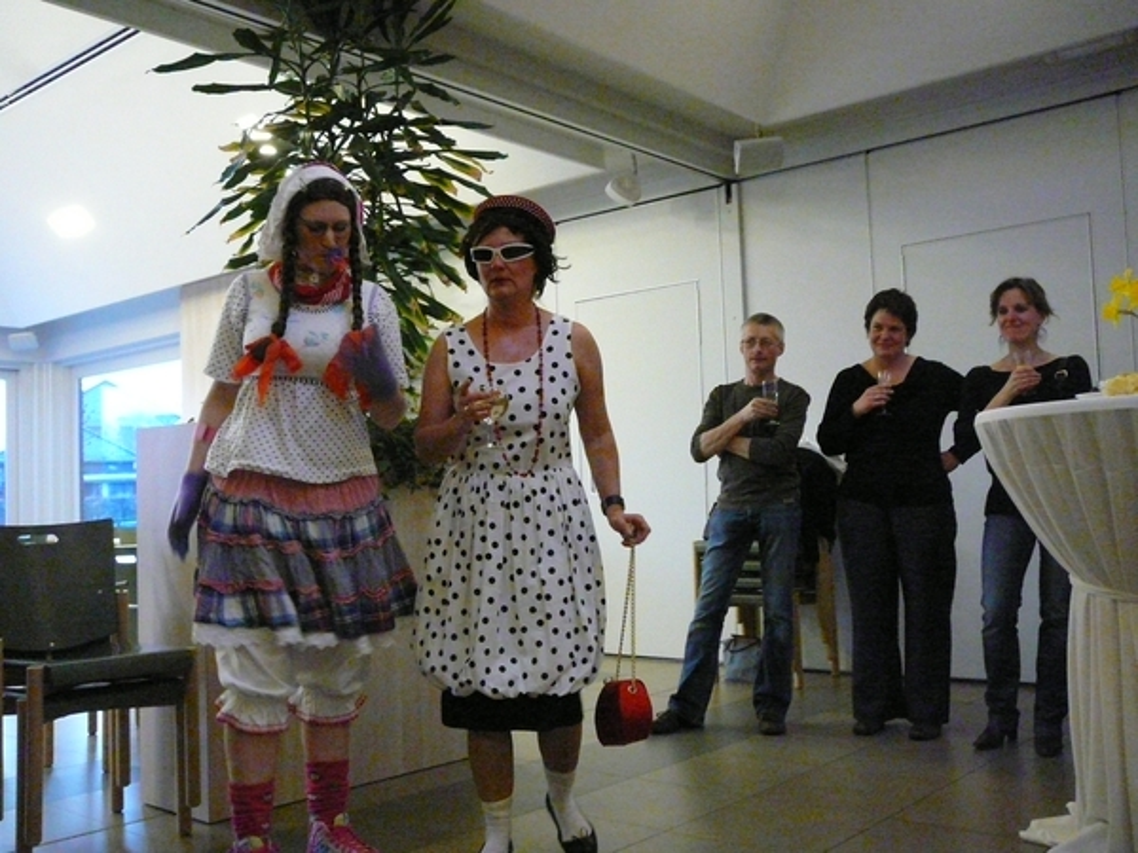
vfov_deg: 40.7
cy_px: 426
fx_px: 1151
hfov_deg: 52.6
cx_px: 569
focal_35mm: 35
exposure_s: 1/40
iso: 800
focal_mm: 5.2
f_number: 2.8
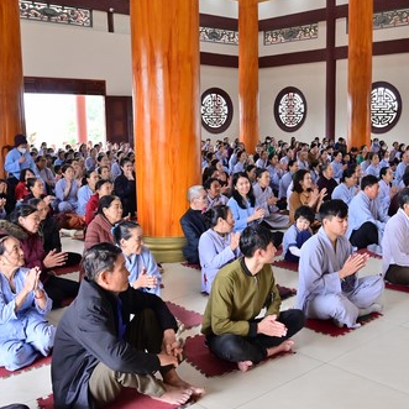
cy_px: 201
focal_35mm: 40
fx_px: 535
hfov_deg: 41.4
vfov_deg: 41.9
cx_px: 267
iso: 2500
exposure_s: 1/160
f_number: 5.6
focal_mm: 24
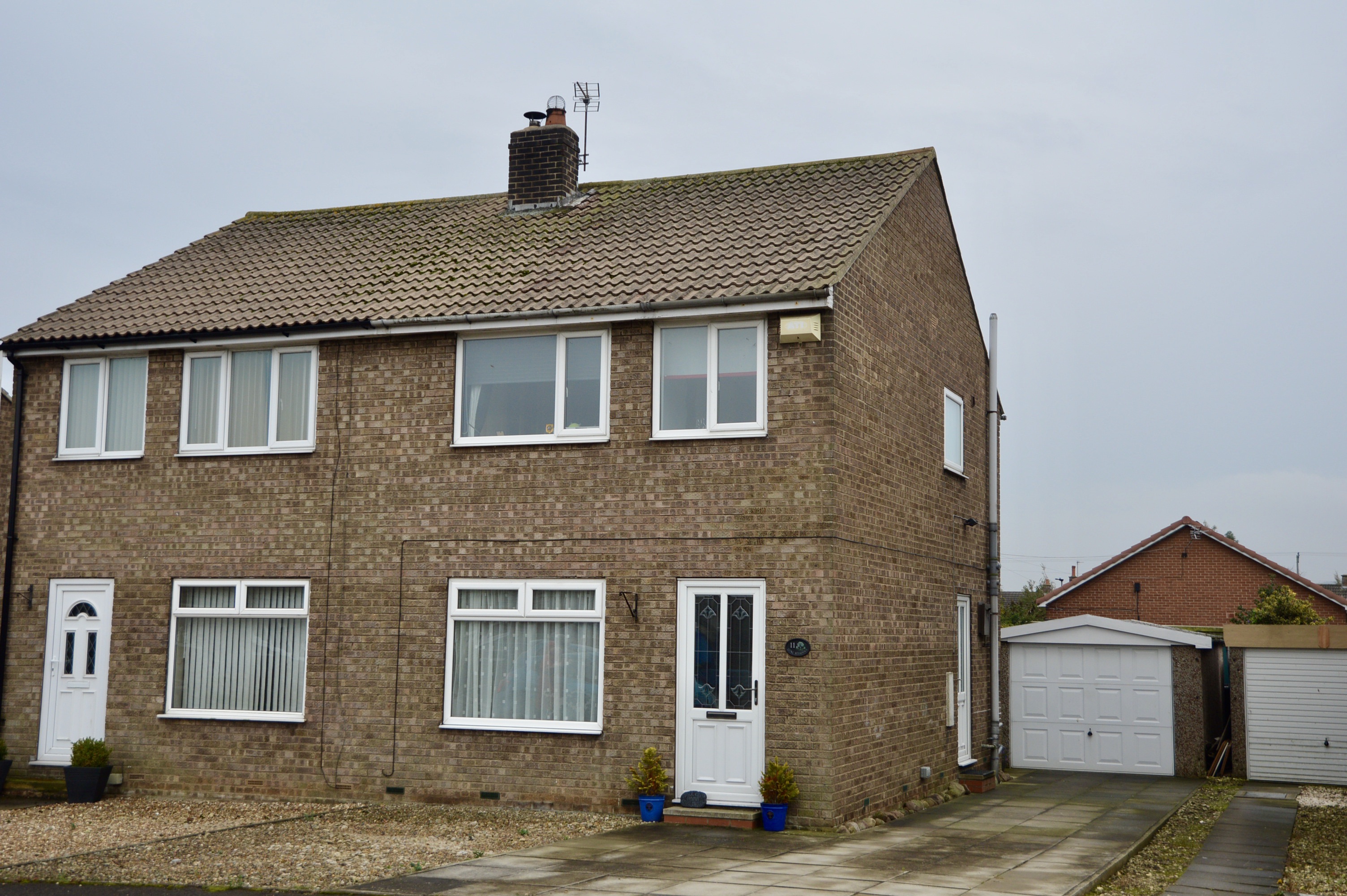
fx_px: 1570
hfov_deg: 46.4
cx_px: 674
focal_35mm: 42
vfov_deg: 31.8
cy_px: 448
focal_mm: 28
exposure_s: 1/125
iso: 250
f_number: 5.6
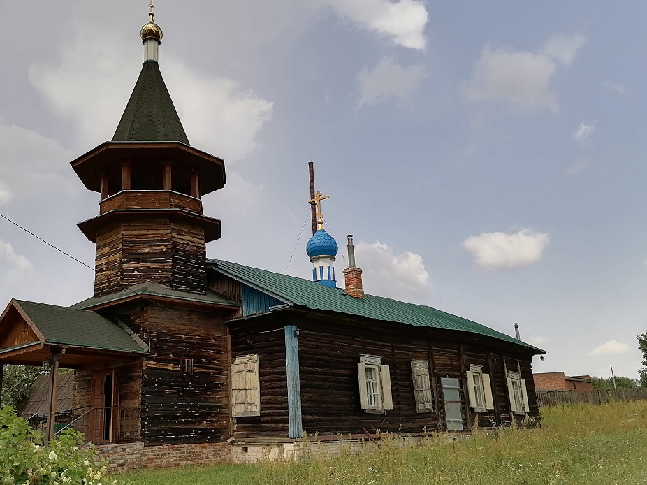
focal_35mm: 35
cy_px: 249
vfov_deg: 40.7
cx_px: 250
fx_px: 654
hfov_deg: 52.2
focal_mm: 5.3
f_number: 1.8
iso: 50
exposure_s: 1/863
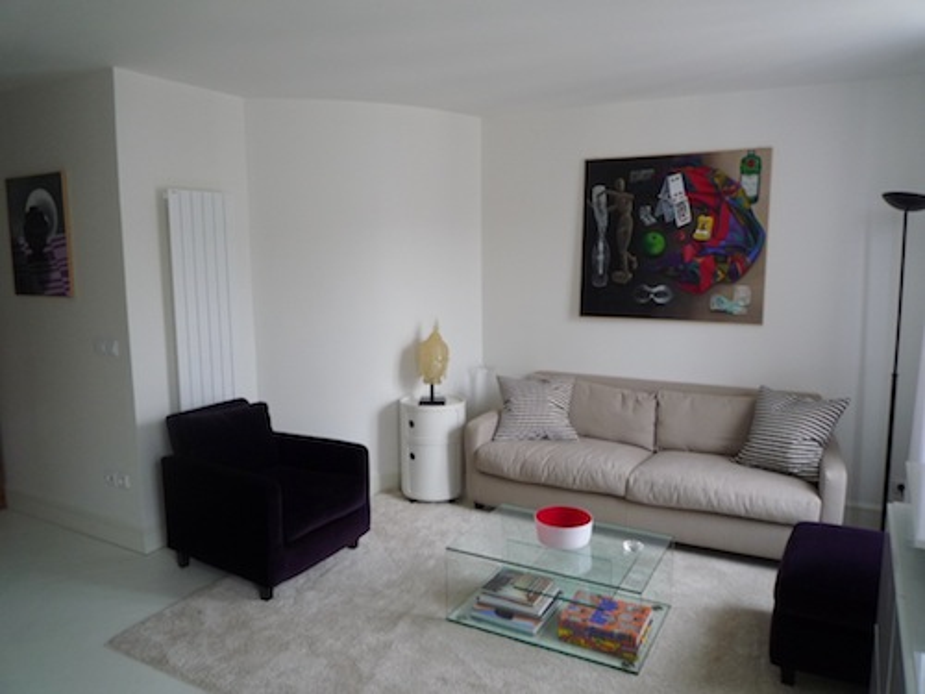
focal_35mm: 25
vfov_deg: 54.9
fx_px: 668
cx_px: 462
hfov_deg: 69.4
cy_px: 347
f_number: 2.8
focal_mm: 4.4
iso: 125
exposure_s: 1/30
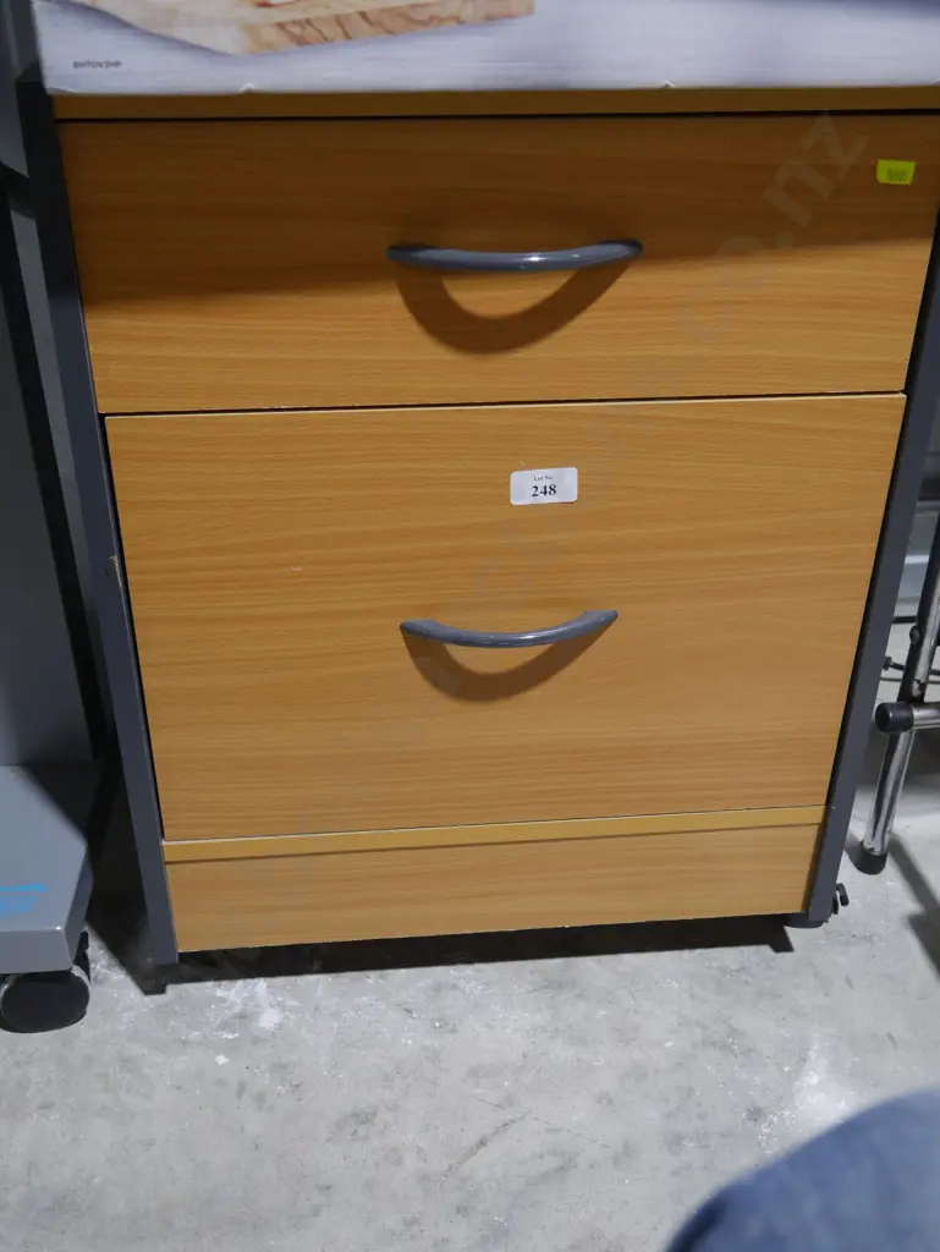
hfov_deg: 37.8
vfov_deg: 49.0
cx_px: 470
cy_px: 626
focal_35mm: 38
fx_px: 1375
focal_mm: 19
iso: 400
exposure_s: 1/60
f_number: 4.1
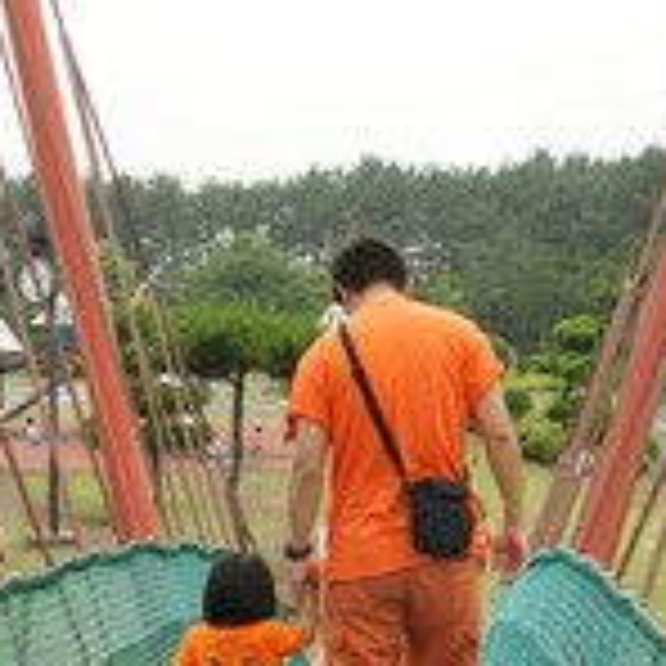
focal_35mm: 65
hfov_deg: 26.4
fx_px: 1415
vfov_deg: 25.6
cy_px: 610
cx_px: 238
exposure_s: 1/320
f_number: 7.1
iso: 200
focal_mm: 18
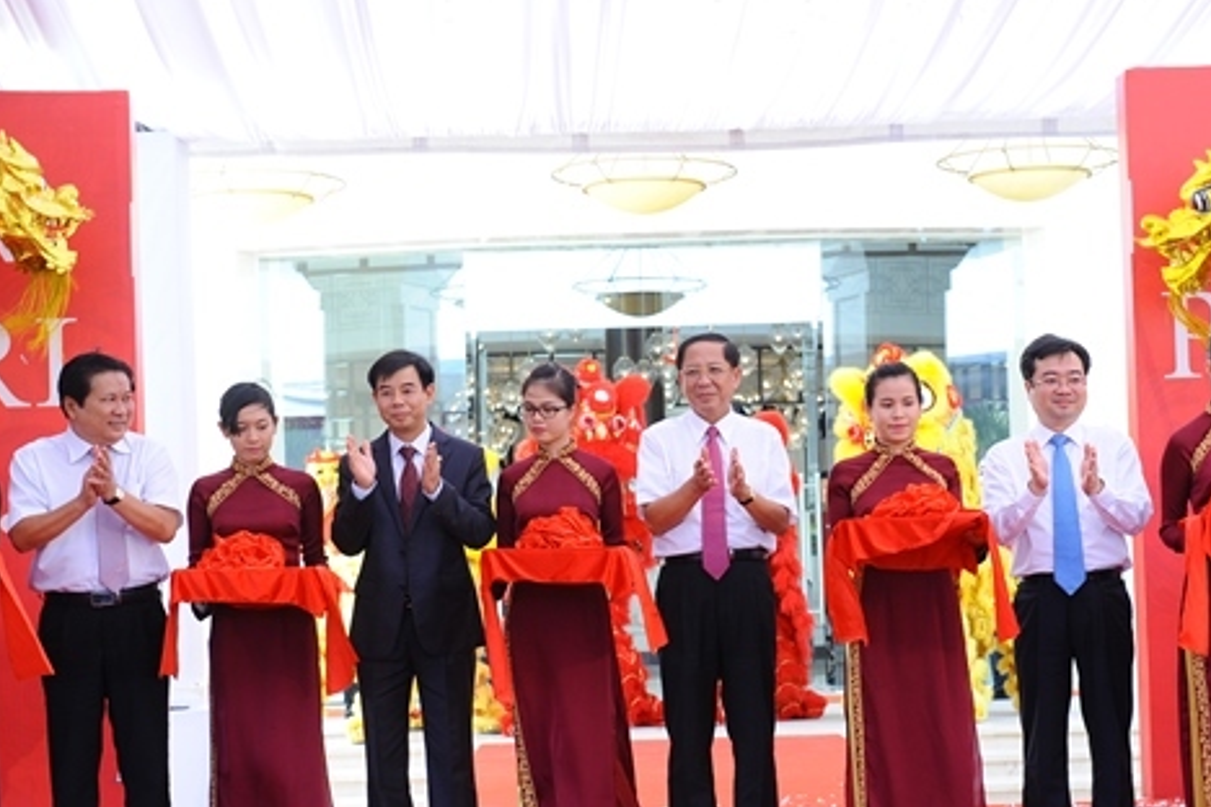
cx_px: 673
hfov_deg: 24.7
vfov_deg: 16.6
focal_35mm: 82
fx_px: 2758
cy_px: 491
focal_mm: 60
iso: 1000
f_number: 5
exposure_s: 1/250
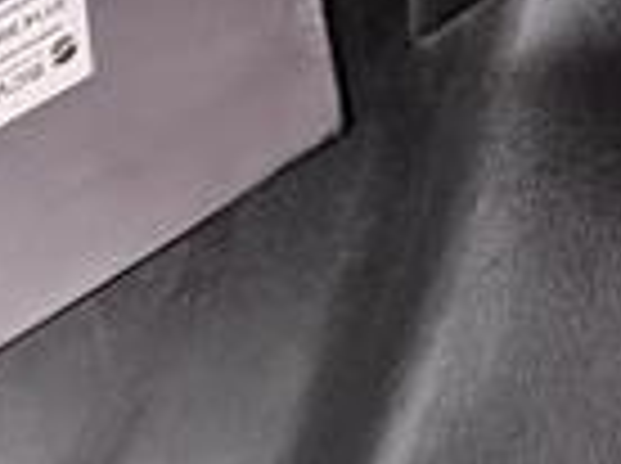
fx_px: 1630
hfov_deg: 17.4
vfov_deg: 10.6
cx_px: 1125
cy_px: -973
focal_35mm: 91
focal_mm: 2.22
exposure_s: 1/60
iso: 250
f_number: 2.2
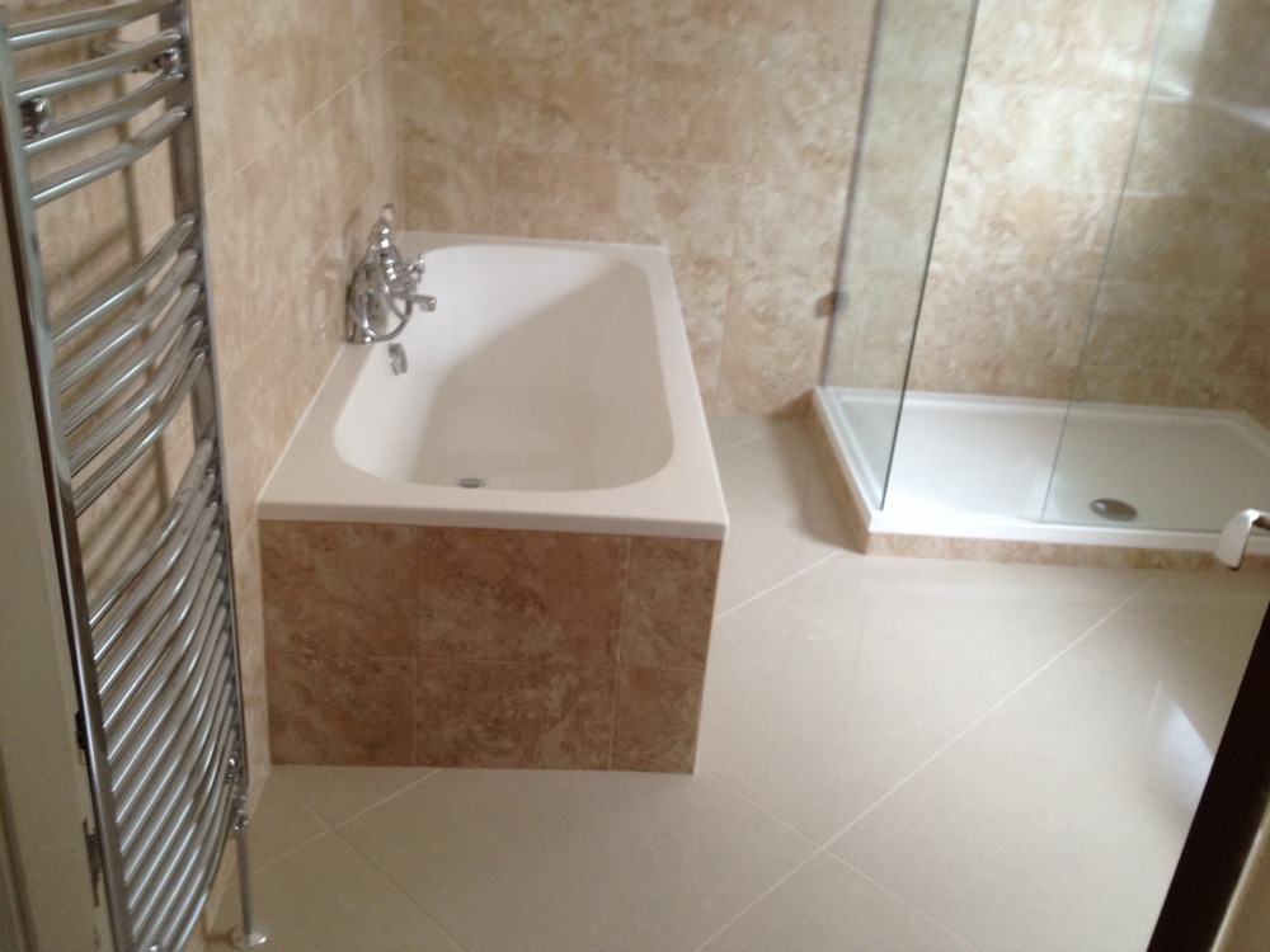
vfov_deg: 40.7
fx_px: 1284
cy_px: 476
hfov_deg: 52.6
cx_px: 635
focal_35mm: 35
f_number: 2.4
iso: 125
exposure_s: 1/20
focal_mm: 4.28
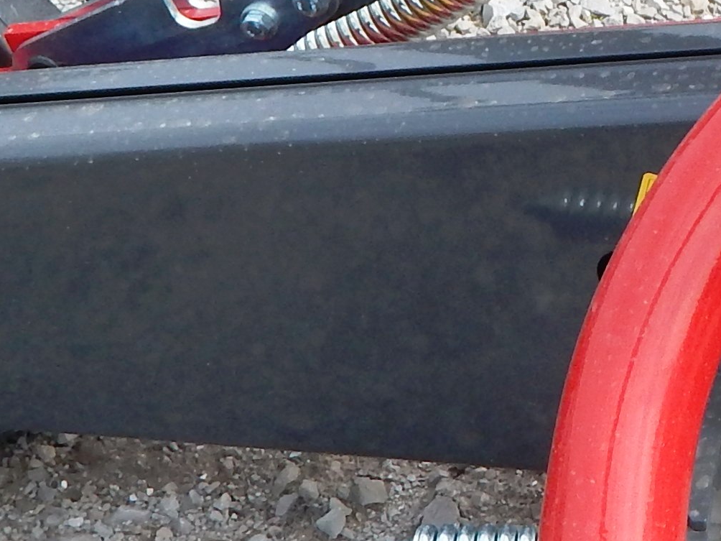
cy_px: 175
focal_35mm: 101
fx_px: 2104
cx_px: 952
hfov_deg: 18.1
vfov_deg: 14.6
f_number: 3
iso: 125
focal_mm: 4
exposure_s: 1/800
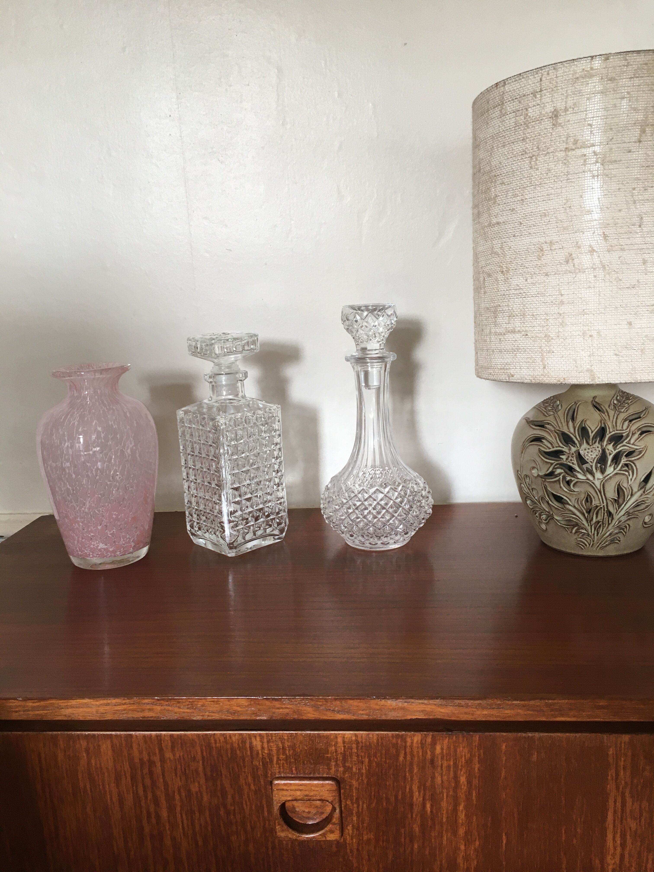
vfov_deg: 61.7
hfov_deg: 48.2
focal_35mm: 29
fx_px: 731
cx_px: 327
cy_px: 436
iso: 50
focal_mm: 4.15
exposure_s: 1/33
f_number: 2.2
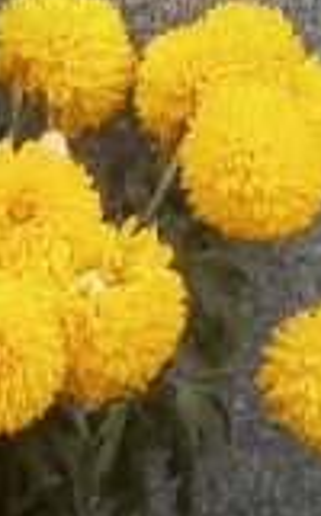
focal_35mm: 183
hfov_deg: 7.0
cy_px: -332
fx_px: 2573
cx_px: -132
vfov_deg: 10.9
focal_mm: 4.7
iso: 80
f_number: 2.8
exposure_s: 1/30
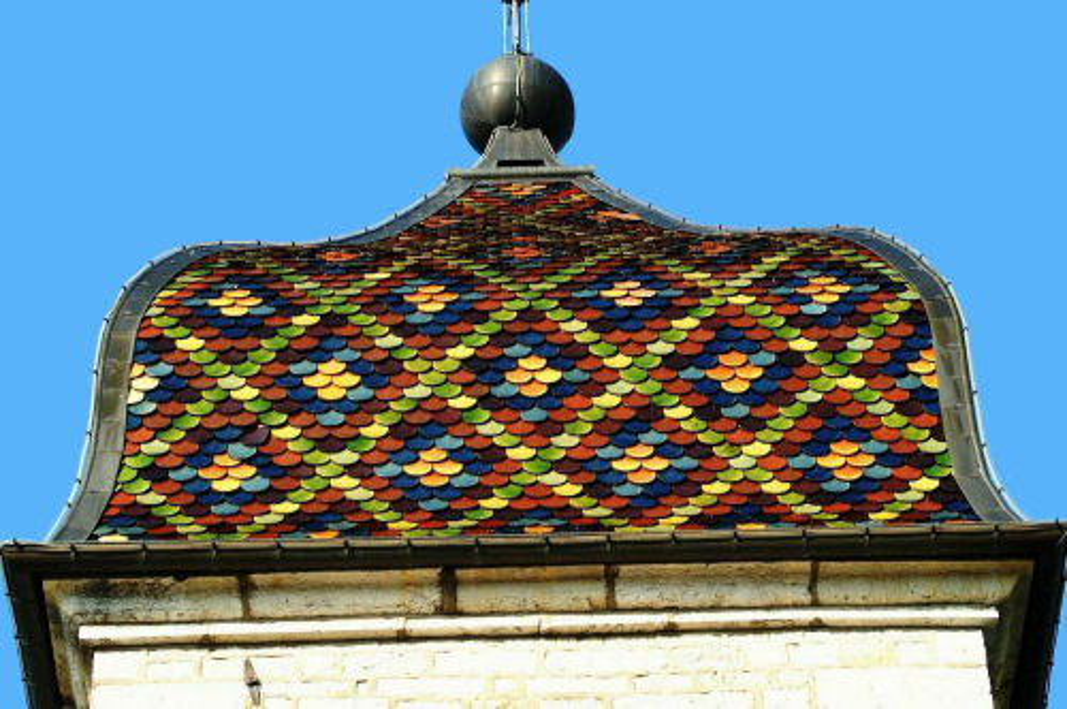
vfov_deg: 12.1
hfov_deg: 18.2
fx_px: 3330
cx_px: 534
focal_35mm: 112
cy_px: 354
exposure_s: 1/250
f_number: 9
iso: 400
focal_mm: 75
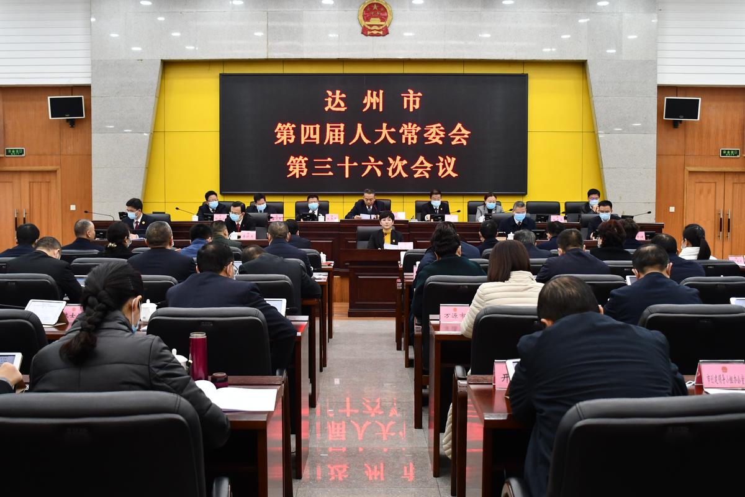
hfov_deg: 48.5
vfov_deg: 33.4
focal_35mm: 40
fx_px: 828
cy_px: 248
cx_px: 372
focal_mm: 20
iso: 1100
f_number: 3.5
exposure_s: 1/125
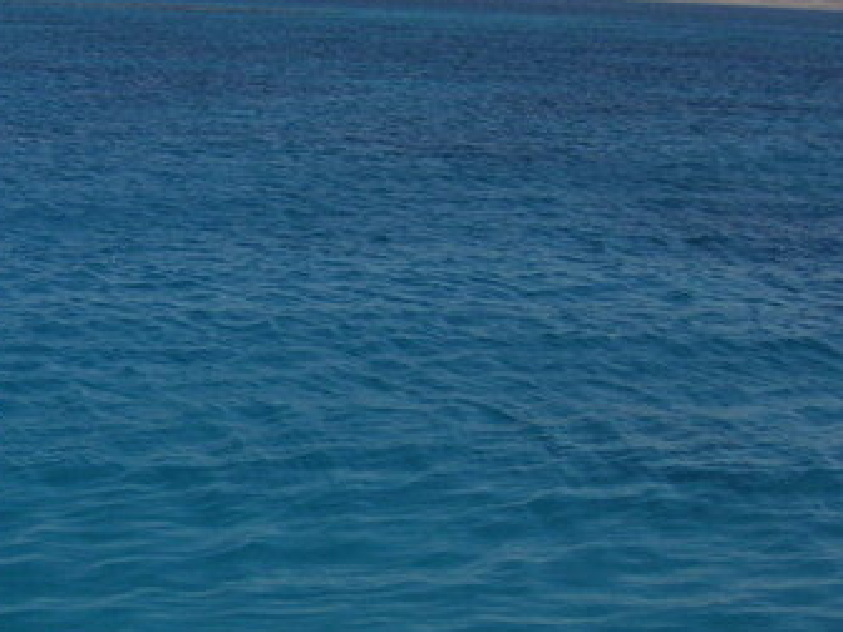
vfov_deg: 16.7
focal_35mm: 88
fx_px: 2143
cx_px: 5
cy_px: 474
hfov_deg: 21.5
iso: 50
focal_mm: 6.1
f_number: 6.7
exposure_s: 1/500
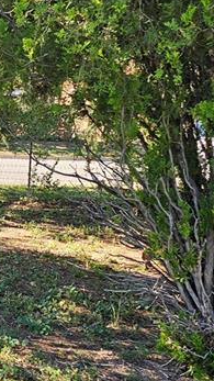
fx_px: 747
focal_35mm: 74
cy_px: 187
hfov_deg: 14.4
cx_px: -172
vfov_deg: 28.6
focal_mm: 6.3
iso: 25
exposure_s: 1/180
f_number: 1.7
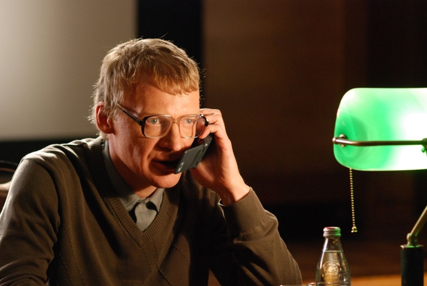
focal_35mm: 158
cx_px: 214
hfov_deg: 13.0
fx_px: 1870
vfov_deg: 8.7
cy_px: 143
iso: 800
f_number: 3.2
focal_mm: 105
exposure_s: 1/60
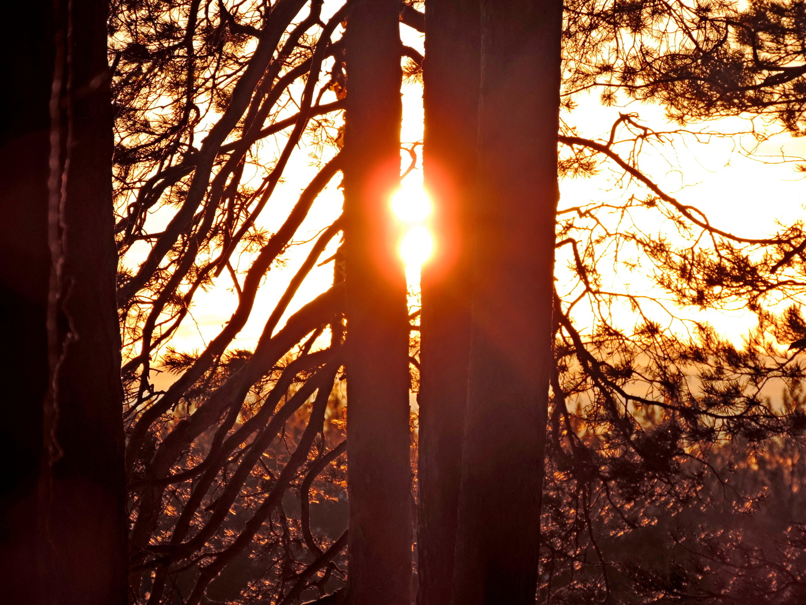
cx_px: 403
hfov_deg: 5.7
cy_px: 302
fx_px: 8149
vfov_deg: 4.2
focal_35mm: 350
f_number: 4.8
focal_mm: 62.4
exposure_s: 1/400
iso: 80
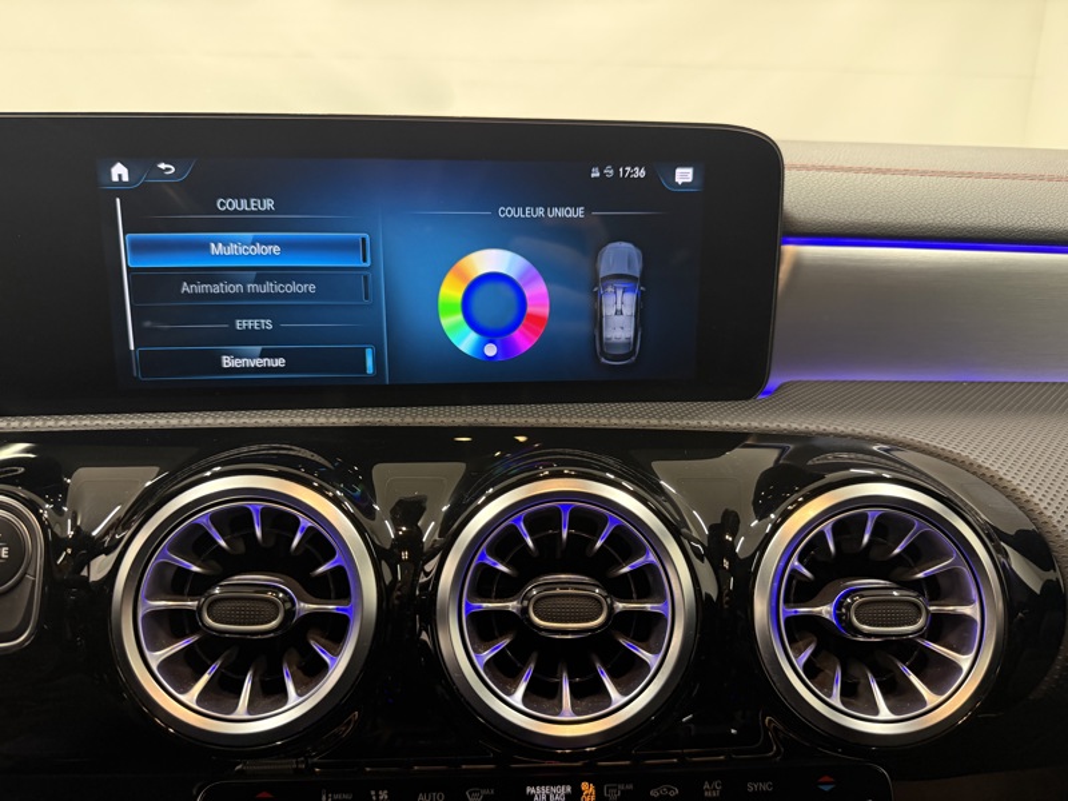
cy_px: 400
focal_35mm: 24
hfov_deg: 71.6
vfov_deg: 56.8
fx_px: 740
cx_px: 534
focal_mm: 6.76
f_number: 1.78
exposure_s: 1/50
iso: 320
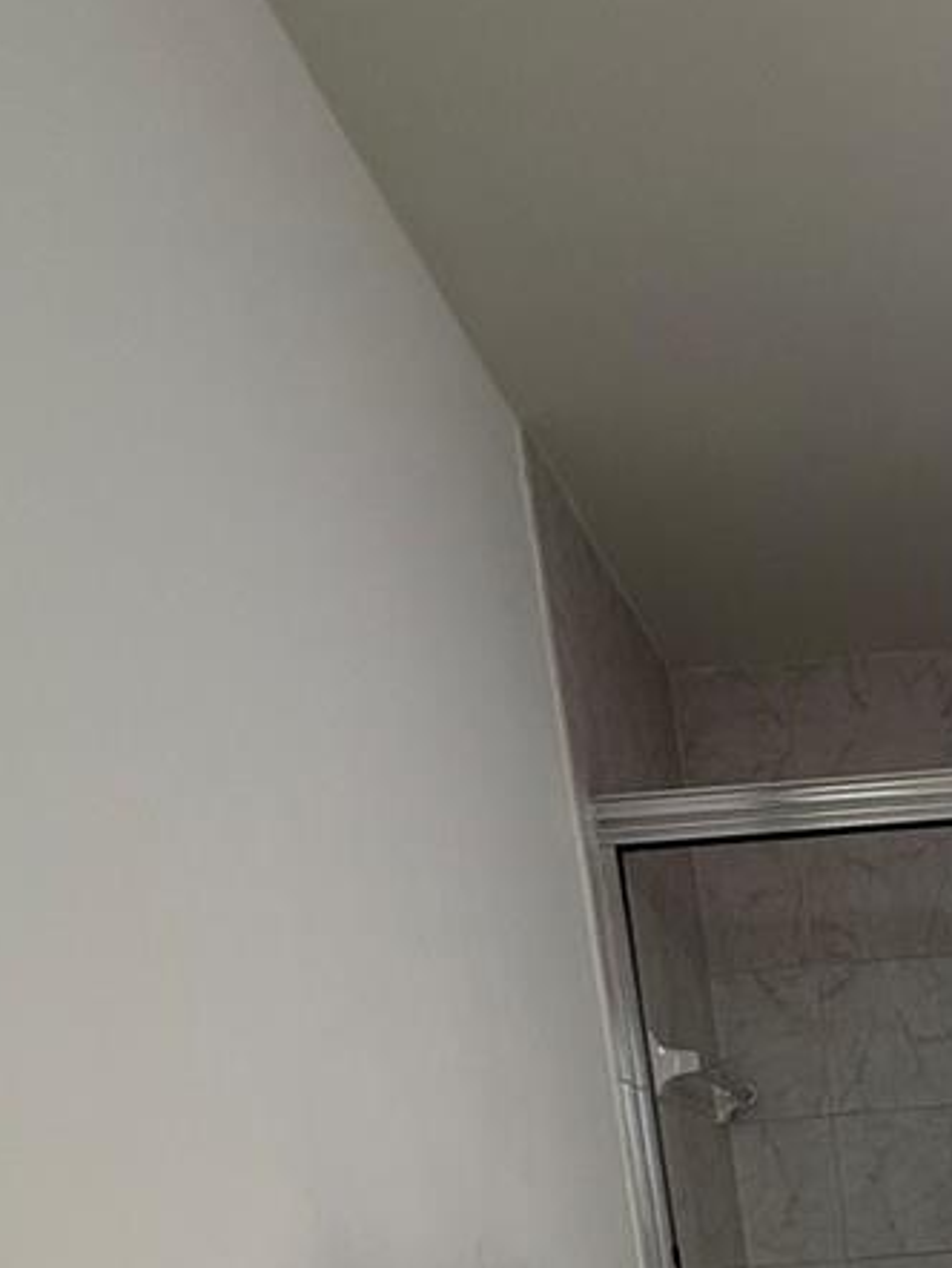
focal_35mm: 38
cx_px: 1038
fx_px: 1392
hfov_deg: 33.2
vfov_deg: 37.0
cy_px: 1532
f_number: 2.2
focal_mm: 2.22
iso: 125
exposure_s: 1/120
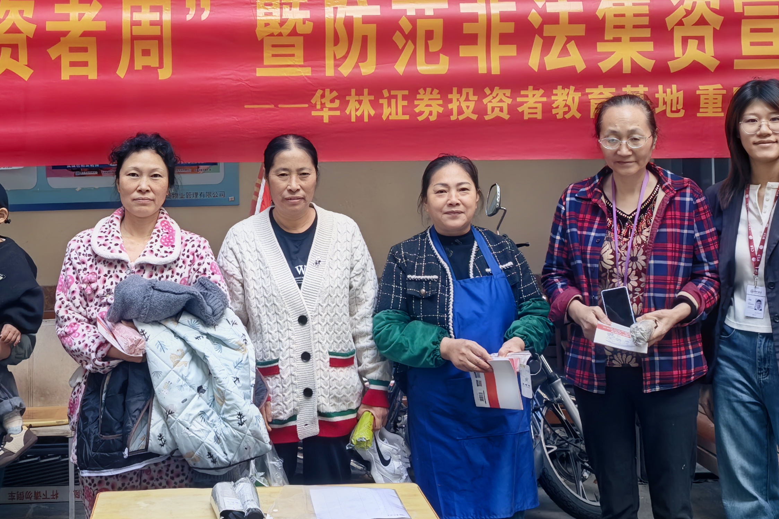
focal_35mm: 64
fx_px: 1385
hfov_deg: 31.2
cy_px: 133
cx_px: 277
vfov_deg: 21.1
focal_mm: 8.5
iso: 50
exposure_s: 1/130
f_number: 4
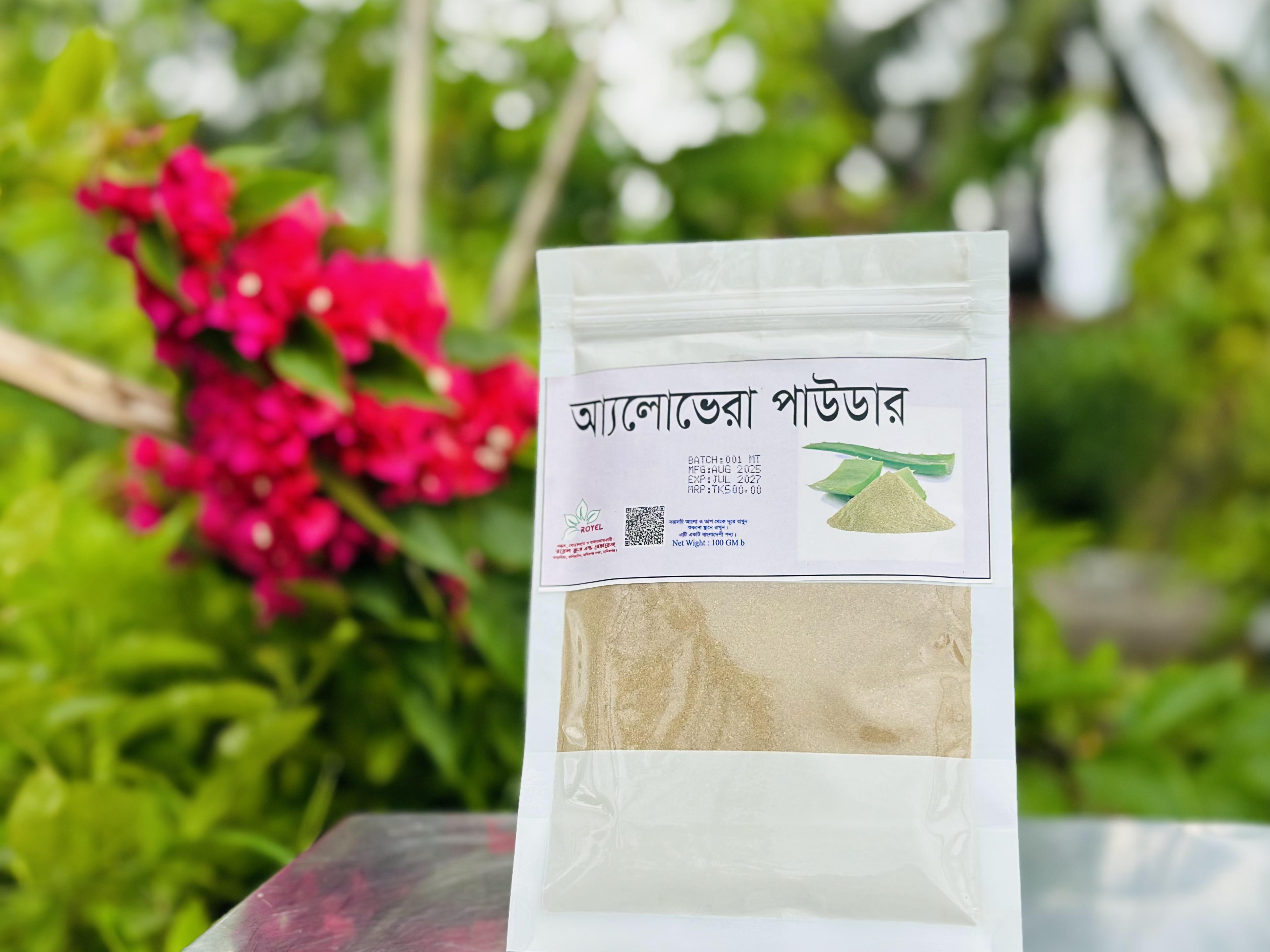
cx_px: 649
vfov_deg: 29.1
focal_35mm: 50
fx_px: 1834
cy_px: 481
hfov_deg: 38.2
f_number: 1.78
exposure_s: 1/538
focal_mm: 6.86
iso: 80
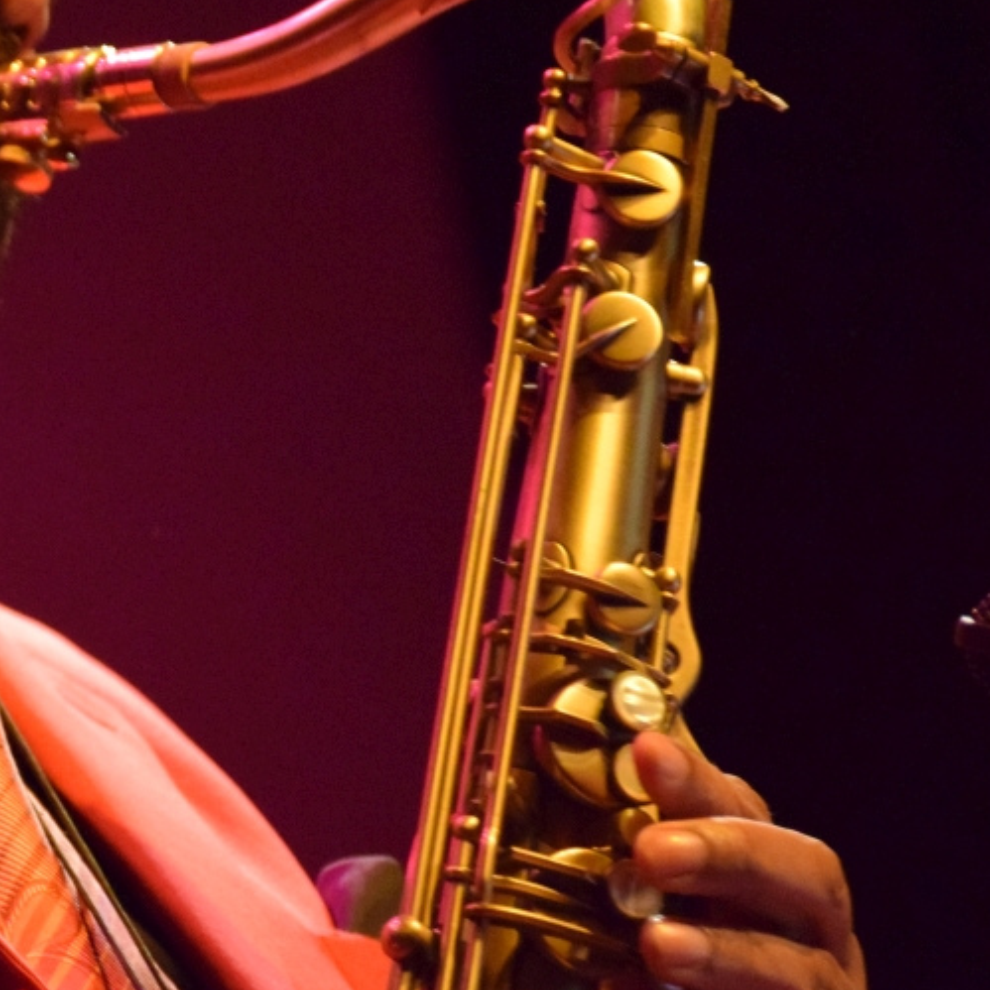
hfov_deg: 5.4
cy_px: 306
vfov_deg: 5.4
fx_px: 10420
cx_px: -127
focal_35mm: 322
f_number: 4.8
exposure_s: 1/80
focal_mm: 105
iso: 6400
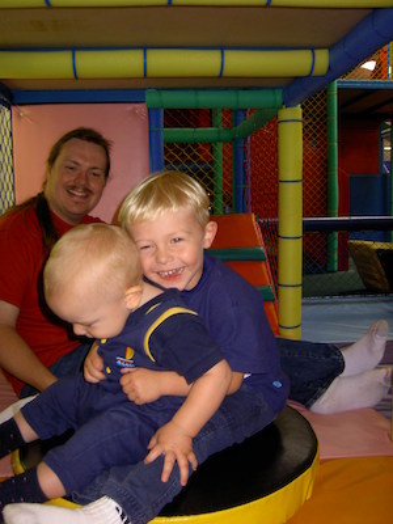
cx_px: 196
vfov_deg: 54.0
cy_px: 262
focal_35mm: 34
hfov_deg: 41.8
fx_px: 515
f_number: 2.8
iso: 100
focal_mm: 5.6
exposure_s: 1/60
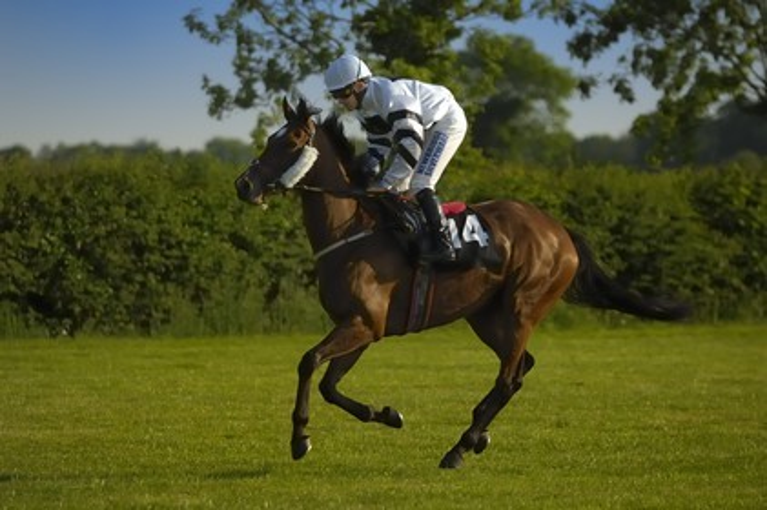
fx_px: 4790
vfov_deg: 6.1
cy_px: 255
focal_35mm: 225
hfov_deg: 9.2
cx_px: 384
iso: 100
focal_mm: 150
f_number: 2.8
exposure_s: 1/1500
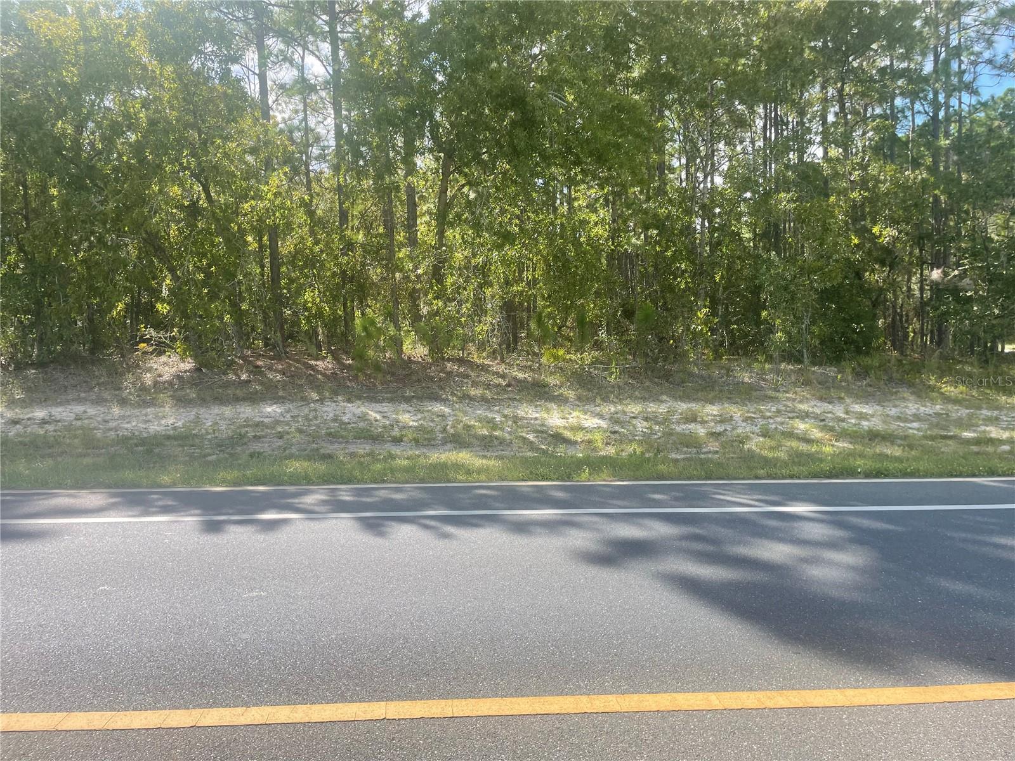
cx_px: 508
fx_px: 762
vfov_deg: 53.1
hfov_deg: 67.3
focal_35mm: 26
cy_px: 380
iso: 32
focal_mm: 4.2
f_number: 1.6
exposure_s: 1/1233
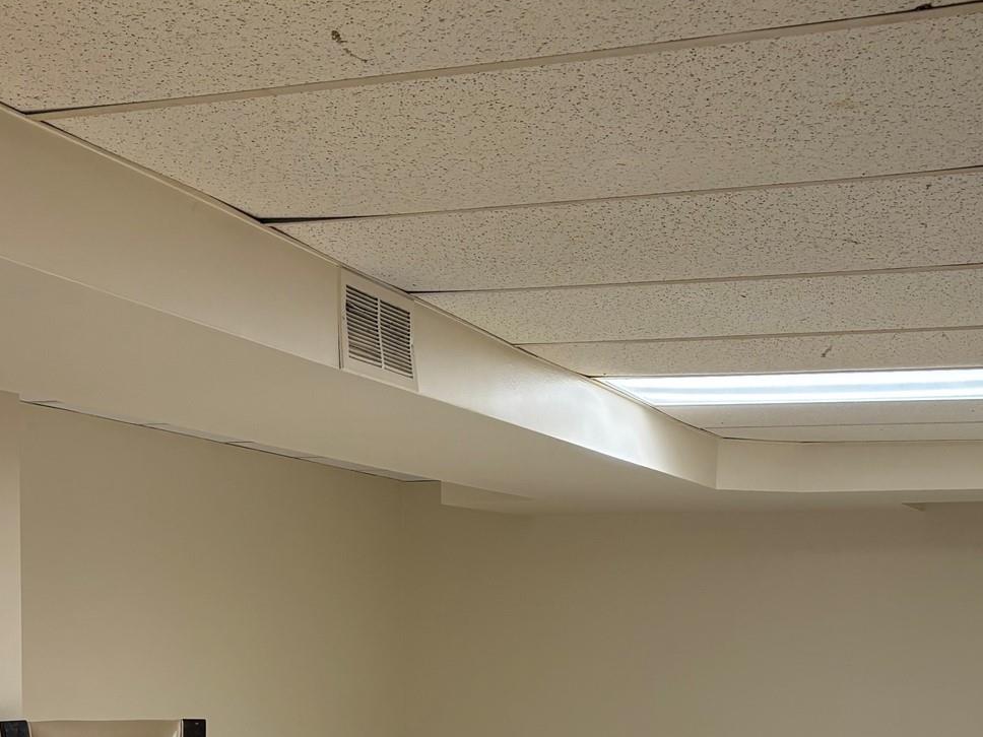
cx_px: 471
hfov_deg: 34.9
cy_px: 739
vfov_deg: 25.3
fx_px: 1562
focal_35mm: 55
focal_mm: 5.96
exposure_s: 1/60
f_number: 1.6
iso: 80
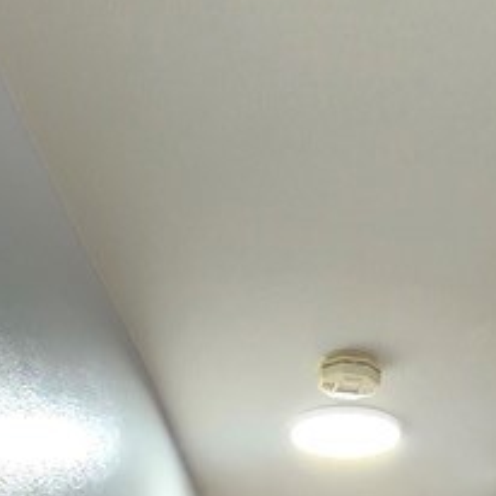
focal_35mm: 57
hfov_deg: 29.7
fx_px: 924
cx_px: 356
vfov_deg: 16.9
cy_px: 1093
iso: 500
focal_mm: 2.2
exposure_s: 1/60
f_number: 2.2
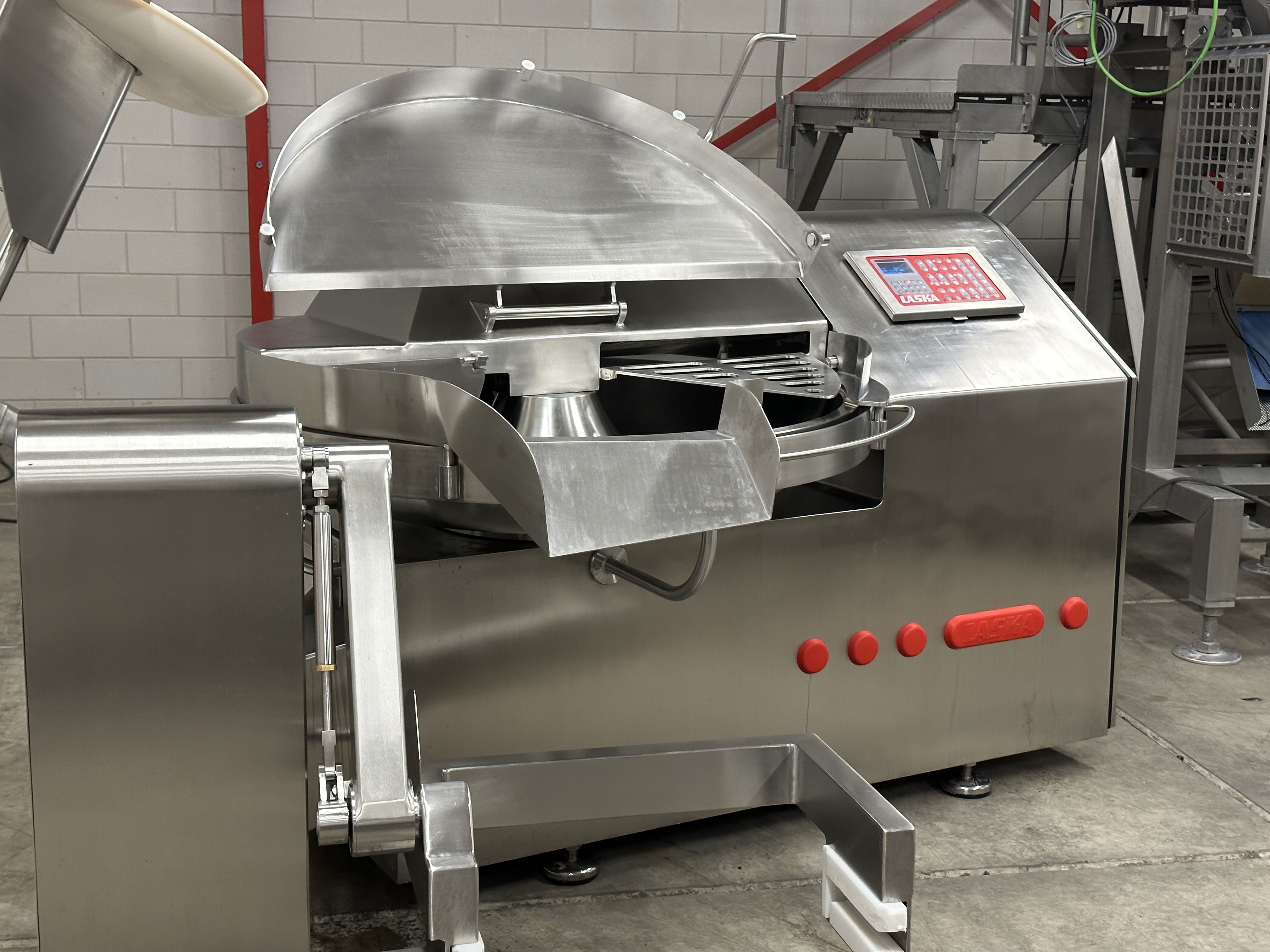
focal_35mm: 48
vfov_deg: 30.3
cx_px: 635
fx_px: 1761
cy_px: 476
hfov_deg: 39.7
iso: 200
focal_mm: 6.86
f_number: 1.78
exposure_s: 1/33
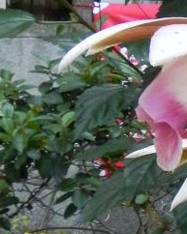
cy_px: 166
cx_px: 362
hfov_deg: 12.0
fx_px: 797
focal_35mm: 115
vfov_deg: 16.7
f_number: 6.3
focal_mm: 4.6
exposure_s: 1/321
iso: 800
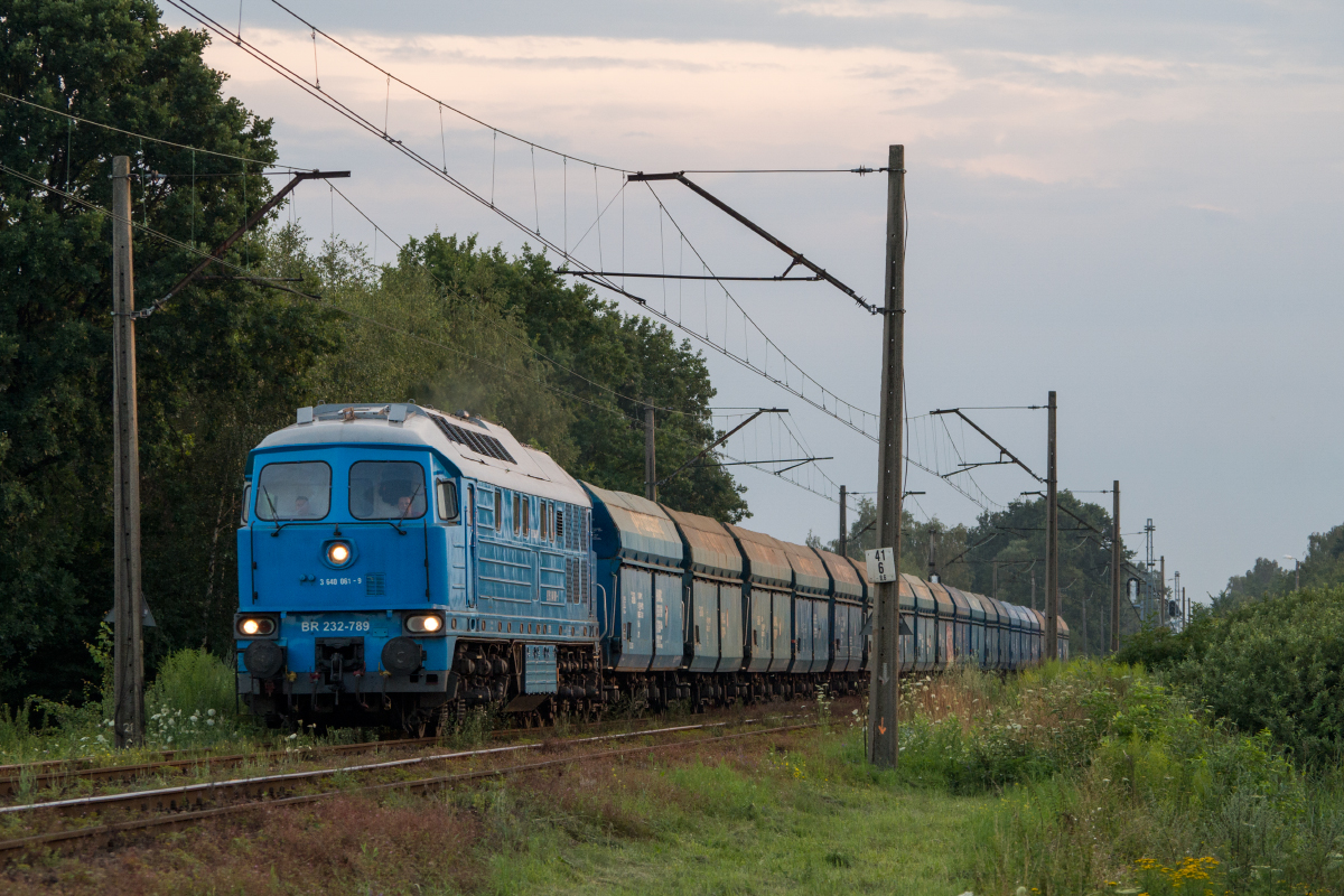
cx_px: 672
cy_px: 448
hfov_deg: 14.4
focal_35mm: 142
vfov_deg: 9.7
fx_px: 5301
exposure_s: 1/250
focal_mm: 95
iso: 800
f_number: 7.1
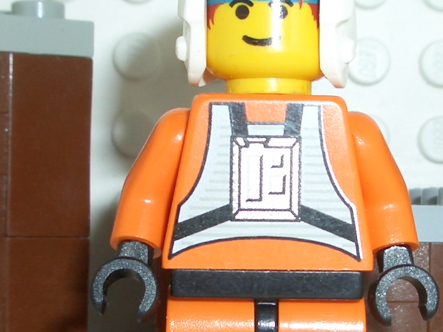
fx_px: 1460
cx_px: 263
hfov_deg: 17.2
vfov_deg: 13.0
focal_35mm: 114
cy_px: 233
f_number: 4.3
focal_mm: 5.8
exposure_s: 1/60
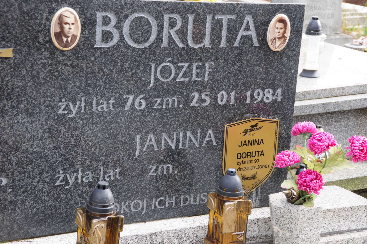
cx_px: 184
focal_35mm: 72
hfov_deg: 28.1
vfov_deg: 18.9
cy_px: 122
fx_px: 733
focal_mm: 48
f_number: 7.1
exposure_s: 1/200
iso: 500
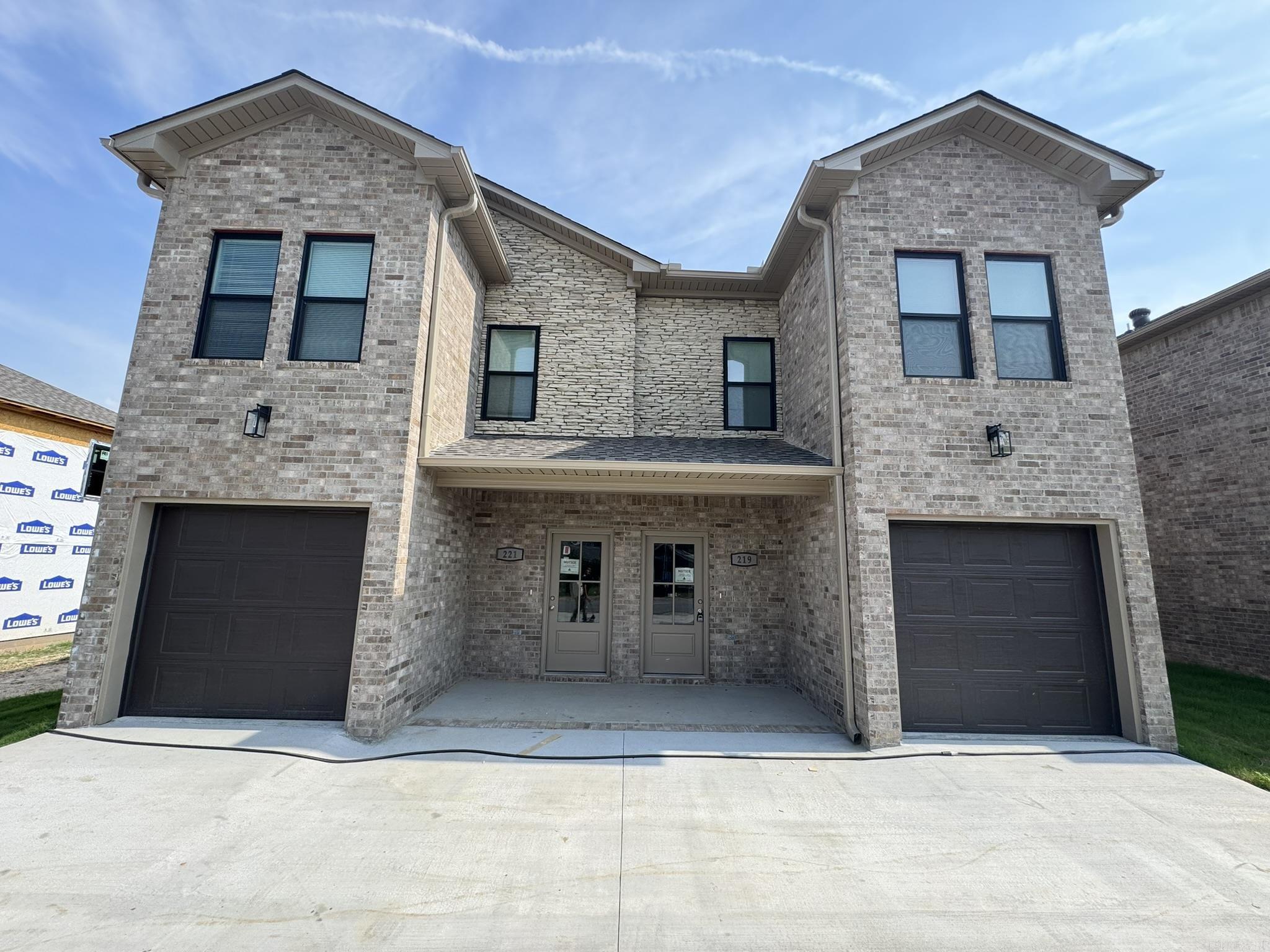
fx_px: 514
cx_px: 635
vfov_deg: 85.7
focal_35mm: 14
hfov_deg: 102.1
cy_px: 476
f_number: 2.2
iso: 50
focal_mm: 2.22
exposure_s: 1/734
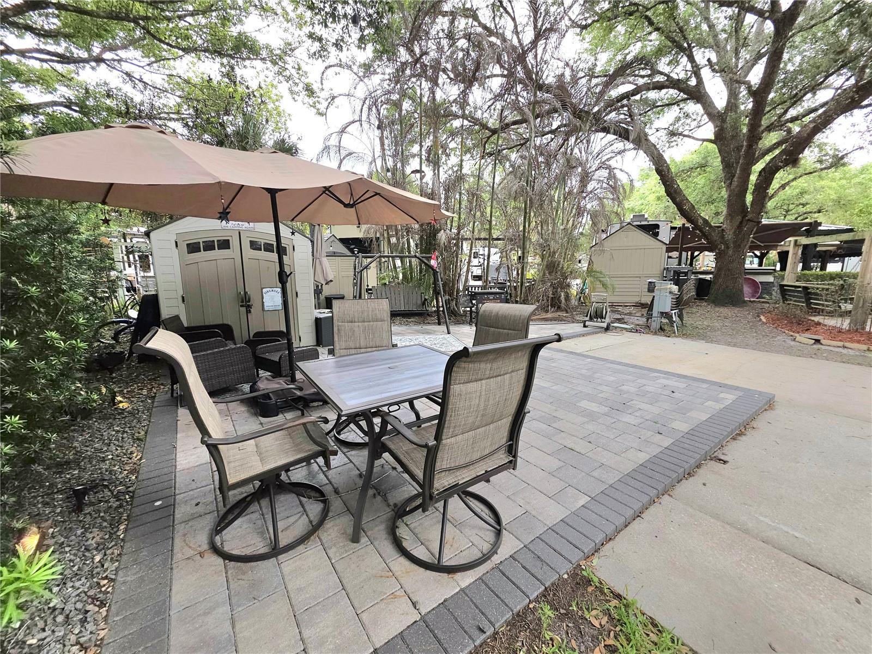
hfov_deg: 106.2
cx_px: 436
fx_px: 327
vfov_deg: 89.9
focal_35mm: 13
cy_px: 327
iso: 20
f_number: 1.9
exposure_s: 1/167
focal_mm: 2.2
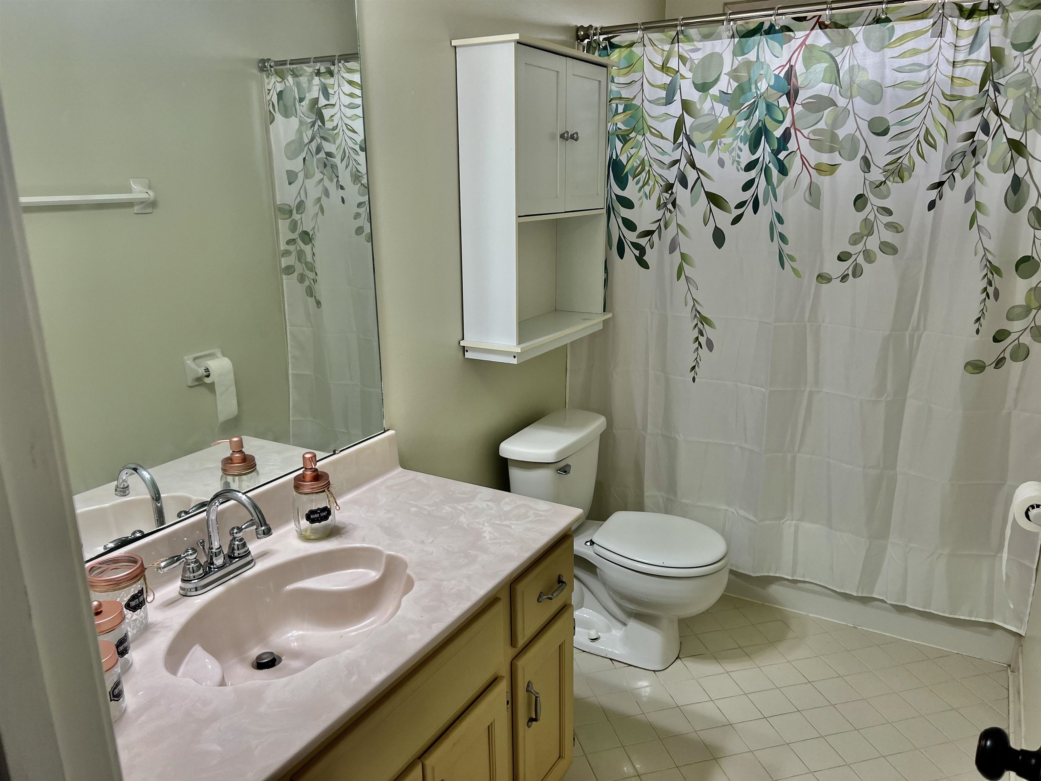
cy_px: 390
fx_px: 782
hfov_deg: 67.3
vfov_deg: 53.1
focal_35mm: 26
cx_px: 520
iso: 64
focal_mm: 5.7
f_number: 1.5
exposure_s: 1/60
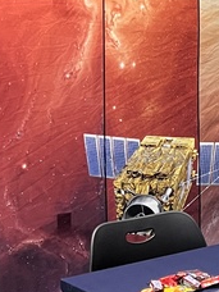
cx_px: 453
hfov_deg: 11.3
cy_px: 70
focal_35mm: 117
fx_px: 987
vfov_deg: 16.7
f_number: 1.5
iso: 250
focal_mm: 5.7
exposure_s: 1/60
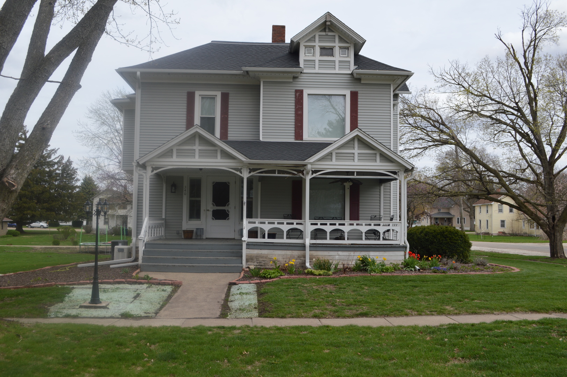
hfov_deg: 53.2
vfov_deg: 36.8
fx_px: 567
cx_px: 284
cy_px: 188
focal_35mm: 36
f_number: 7.1
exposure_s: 1/200
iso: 100
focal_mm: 24
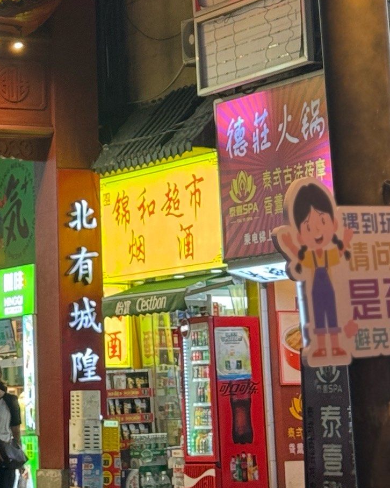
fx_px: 2034
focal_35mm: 141
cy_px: -151
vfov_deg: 13.2
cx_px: 73
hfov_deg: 10.9
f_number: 1.78
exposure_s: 1/50
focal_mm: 6.76
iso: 125
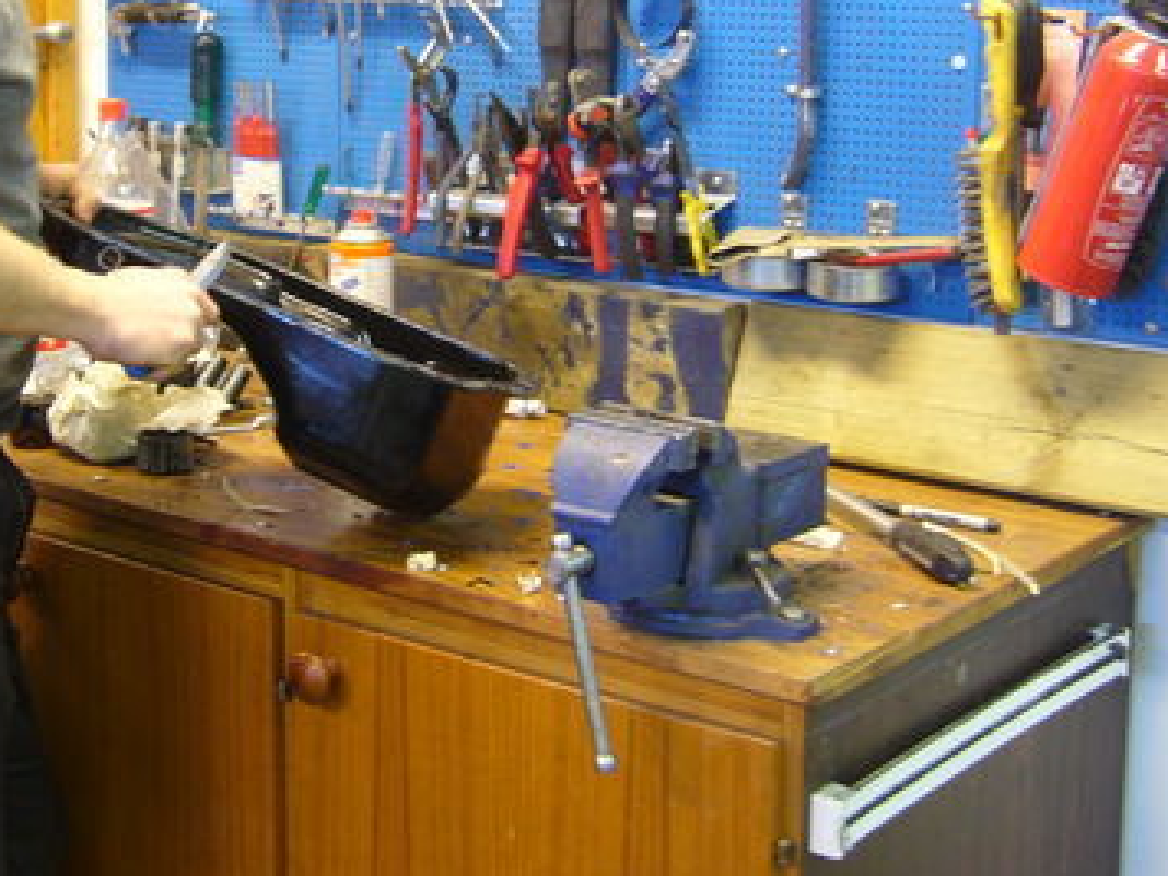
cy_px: 203
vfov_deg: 23.0
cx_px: 384
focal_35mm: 63
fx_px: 2126
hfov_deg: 30.5
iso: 80
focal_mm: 5.8
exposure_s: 1/5
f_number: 2.8
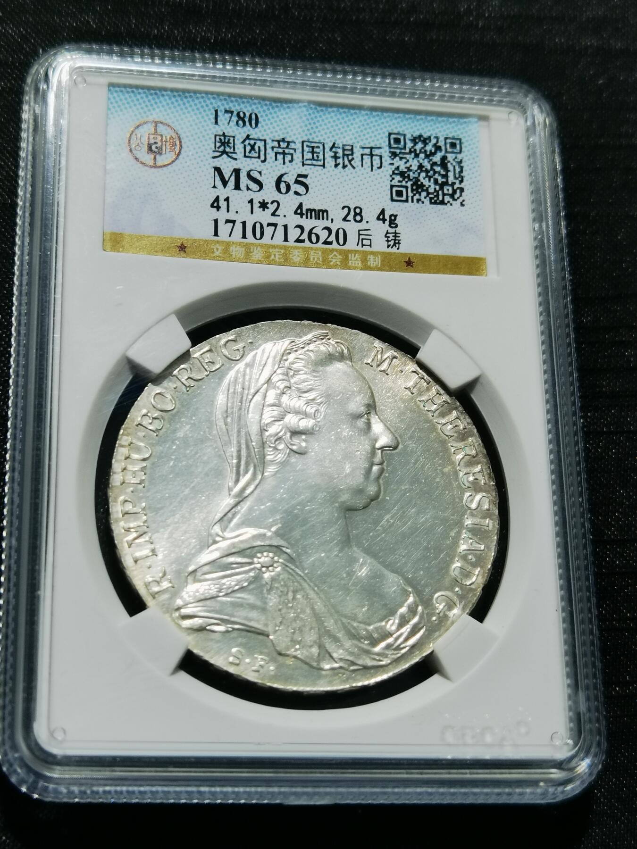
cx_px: 318
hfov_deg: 25.7
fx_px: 1399
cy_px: 424
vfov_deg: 33.8
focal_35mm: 57
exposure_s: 1/100
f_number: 1.9
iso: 64
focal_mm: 6.67
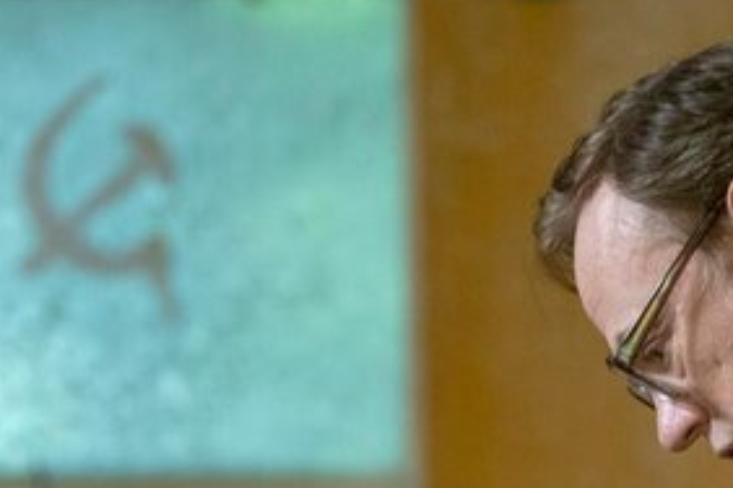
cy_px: 662
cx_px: 522
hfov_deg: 5.8
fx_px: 7289
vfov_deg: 3.8
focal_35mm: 358
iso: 5000
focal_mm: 126
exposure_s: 1/80
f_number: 4
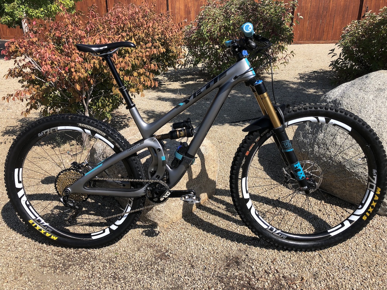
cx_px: 194
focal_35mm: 28
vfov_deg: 49.7
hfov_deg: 63.4
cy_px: 145
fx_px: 313
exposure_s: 1/1600
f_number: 1.8
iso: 20
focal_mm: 3.99
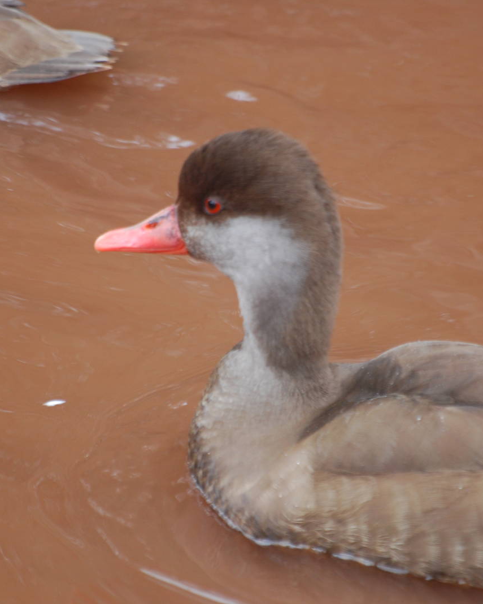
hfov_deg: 2.4
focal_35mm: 633
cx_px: 260
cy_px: 302
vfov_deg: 3.1
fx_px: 11312
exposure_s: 1/125
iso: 360
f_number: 5.6
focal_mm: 300
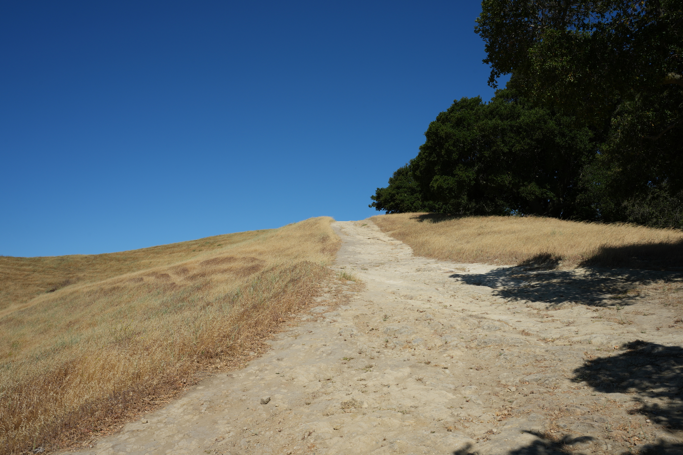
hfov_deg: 63.7
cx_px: 342
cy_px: 228
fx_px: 550
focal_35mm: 29
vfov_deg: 45.0
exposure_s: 1/125
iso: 100
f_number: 16
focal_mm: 29
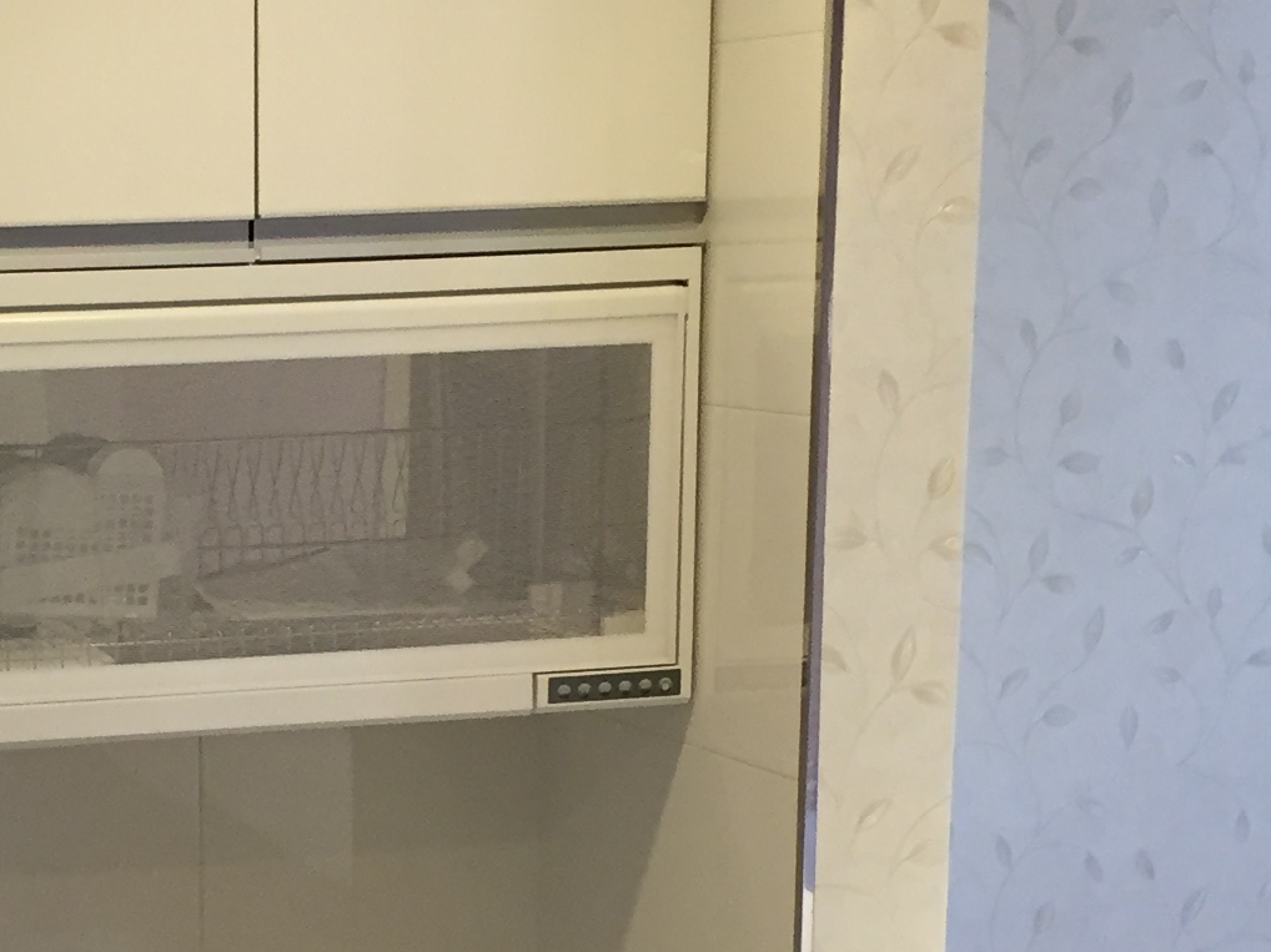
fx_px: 3414
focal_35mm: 93
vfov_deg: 15.4
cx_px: -65
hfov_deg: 20.3
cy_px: 1081
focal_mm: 4.15
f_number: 2.2
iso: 100
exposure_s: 1/30
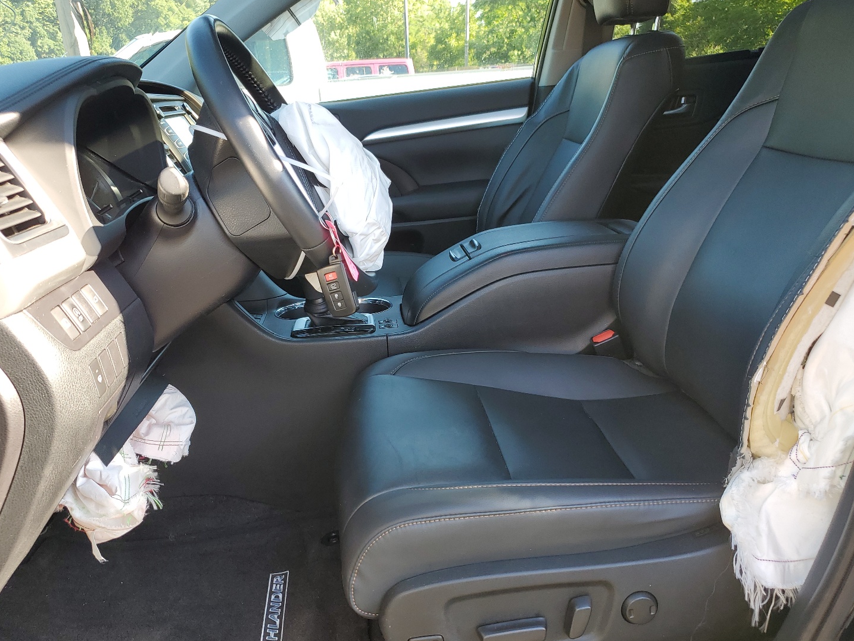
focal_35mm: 29
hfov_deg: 61.6
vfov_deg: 48.2
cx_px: 404
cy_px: 326
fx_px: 716
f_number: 1.5
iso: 50
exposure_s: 1/179
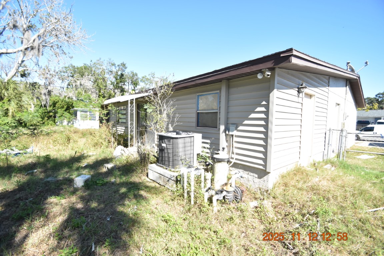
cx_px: 192
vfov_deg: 77.3
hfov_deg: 100.4
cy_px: 128
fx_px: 160
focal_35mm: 15
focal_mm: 10
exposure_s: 1/2000
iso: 800
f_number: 3.5
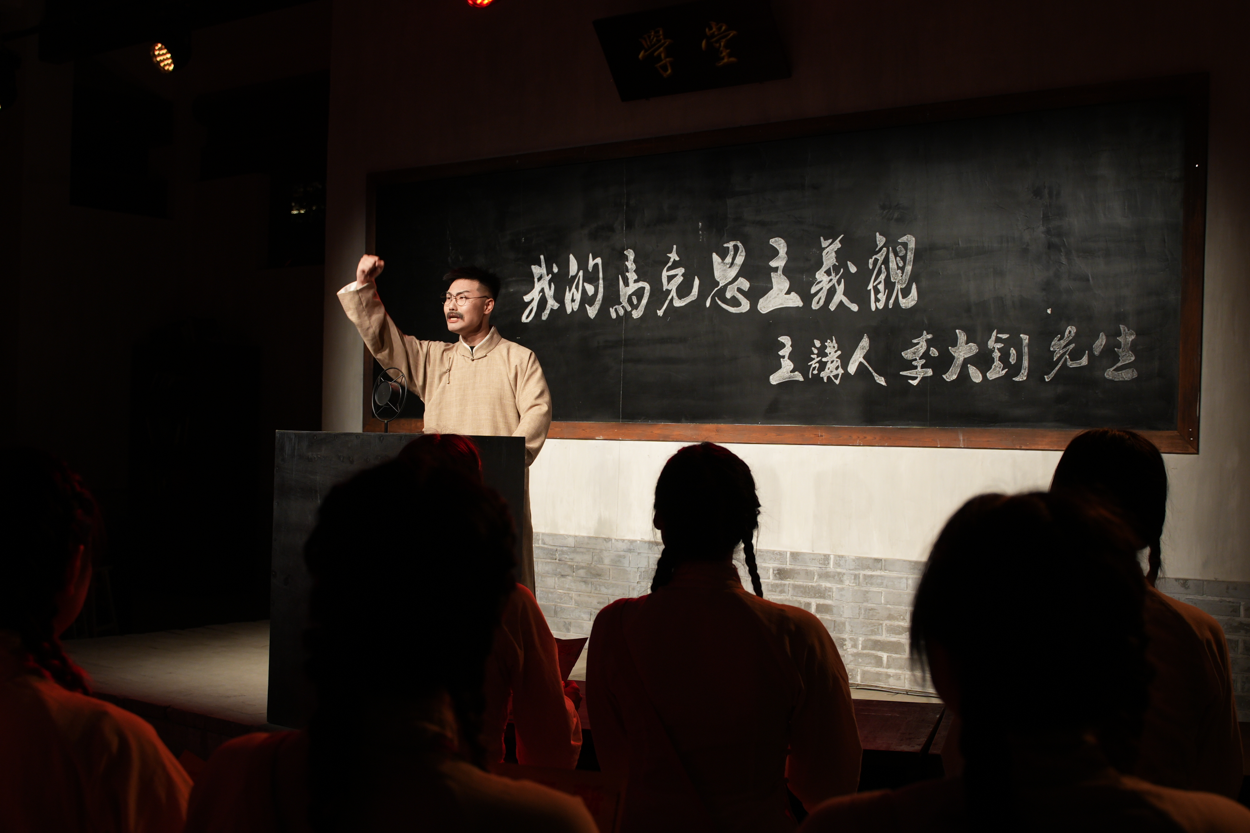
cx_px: 625
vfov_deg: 31.9
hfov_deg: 46.4
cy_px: 416
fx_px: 1458
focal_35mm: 42
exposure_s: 1/50
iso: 400
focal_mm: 28
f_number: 4
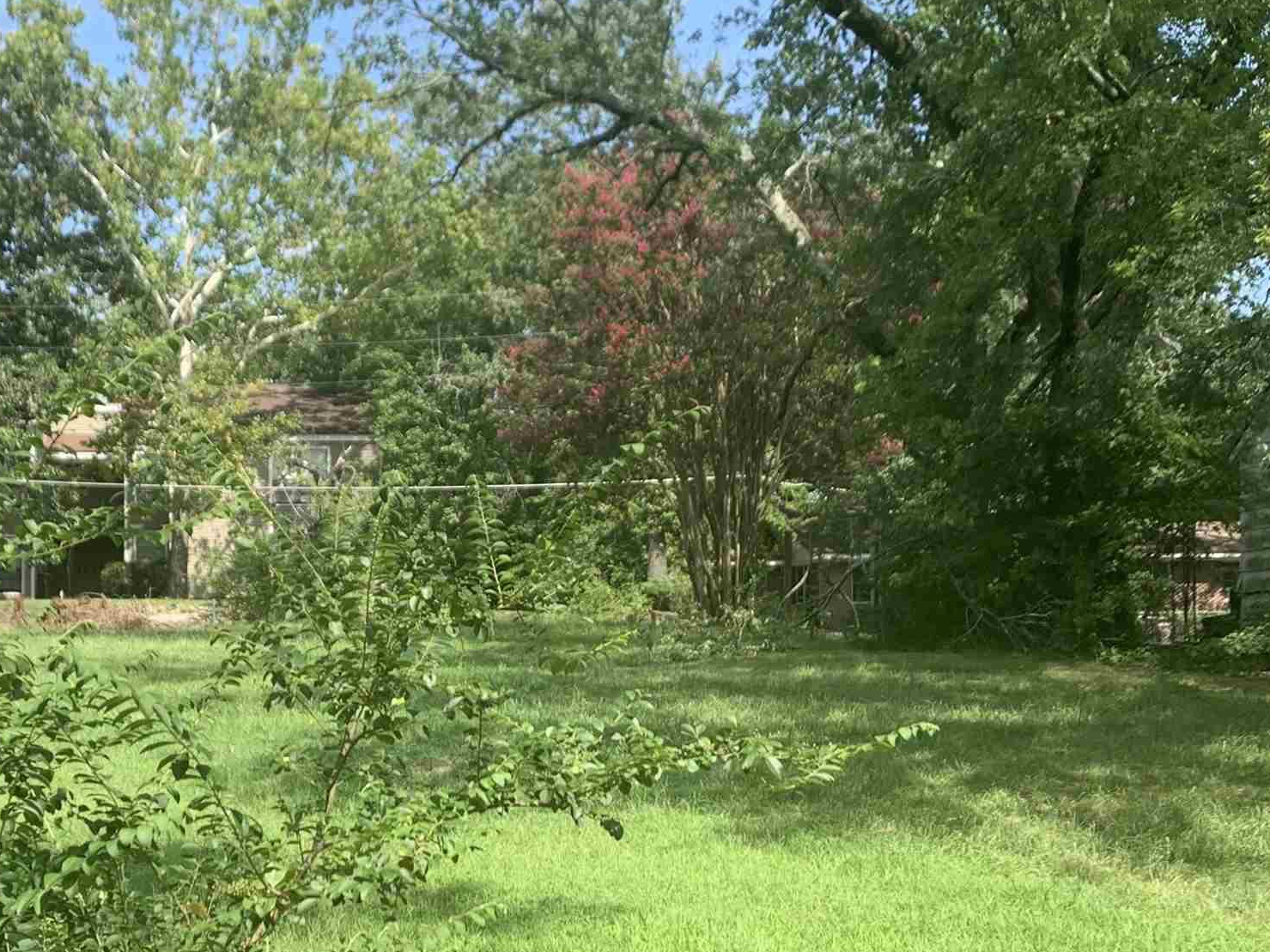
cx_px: 469
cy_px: 580
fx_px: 1981
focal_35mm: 54
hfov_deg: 35.3
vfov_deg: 27.0
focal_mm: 4.25
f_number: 1.8
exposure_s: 1/669
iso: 25
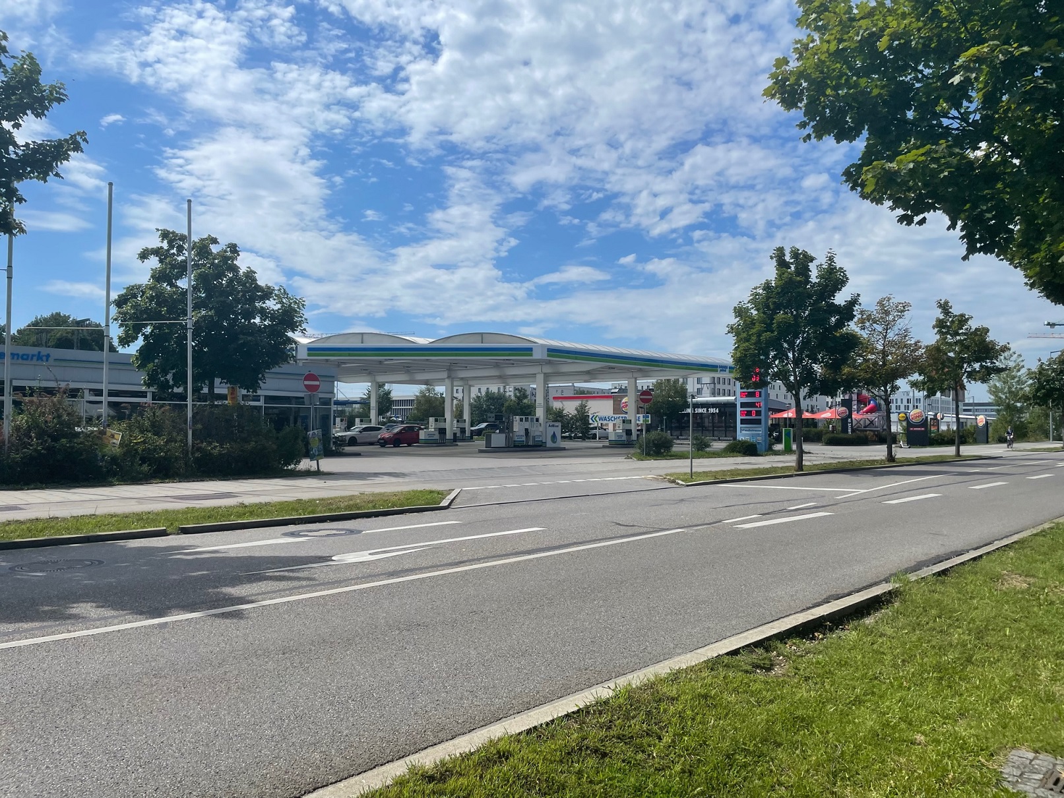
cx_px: 532
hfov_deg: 67.3
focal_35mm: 26
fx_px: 799
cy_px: 399
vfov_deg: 53.1
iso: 32
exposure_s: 1/6135
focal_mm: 4.2
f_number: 1.6
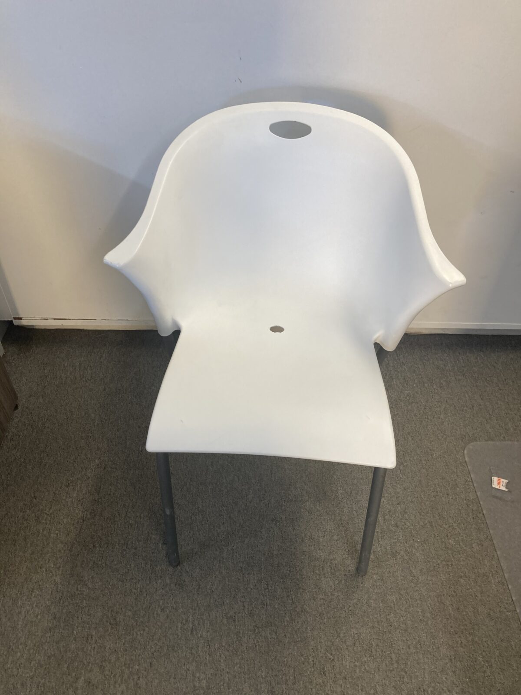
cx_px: 260
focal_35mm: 28
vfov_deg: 63.4
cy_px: 348
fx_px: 562
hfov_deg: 49.7
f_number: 1.8
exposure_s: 1/60
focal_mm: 3.99
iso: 64
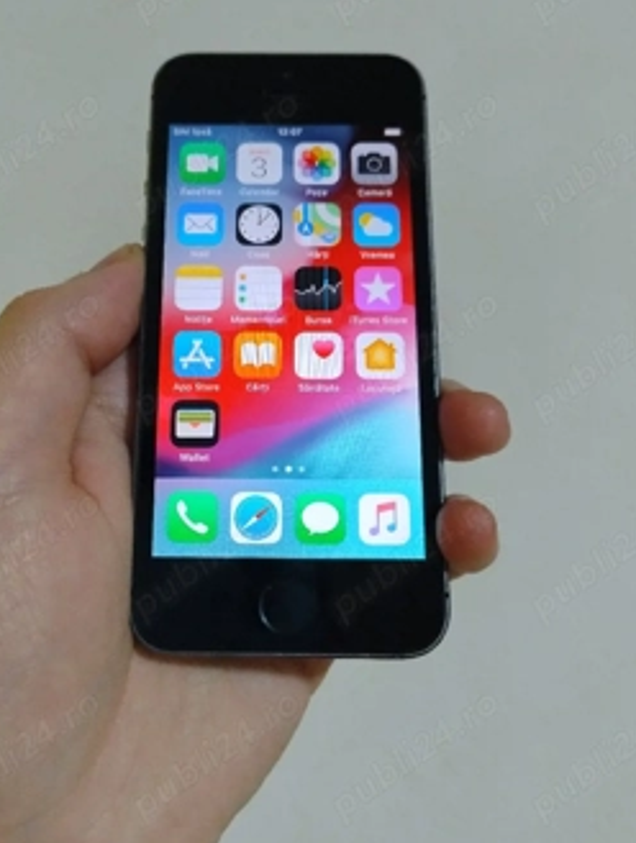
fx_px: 708
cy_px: 384
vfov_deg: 61.5
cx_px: 267
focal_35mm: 29
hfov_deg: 48.2
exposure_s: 1/33.3
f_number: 1.8
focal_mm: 5.56
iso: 1078
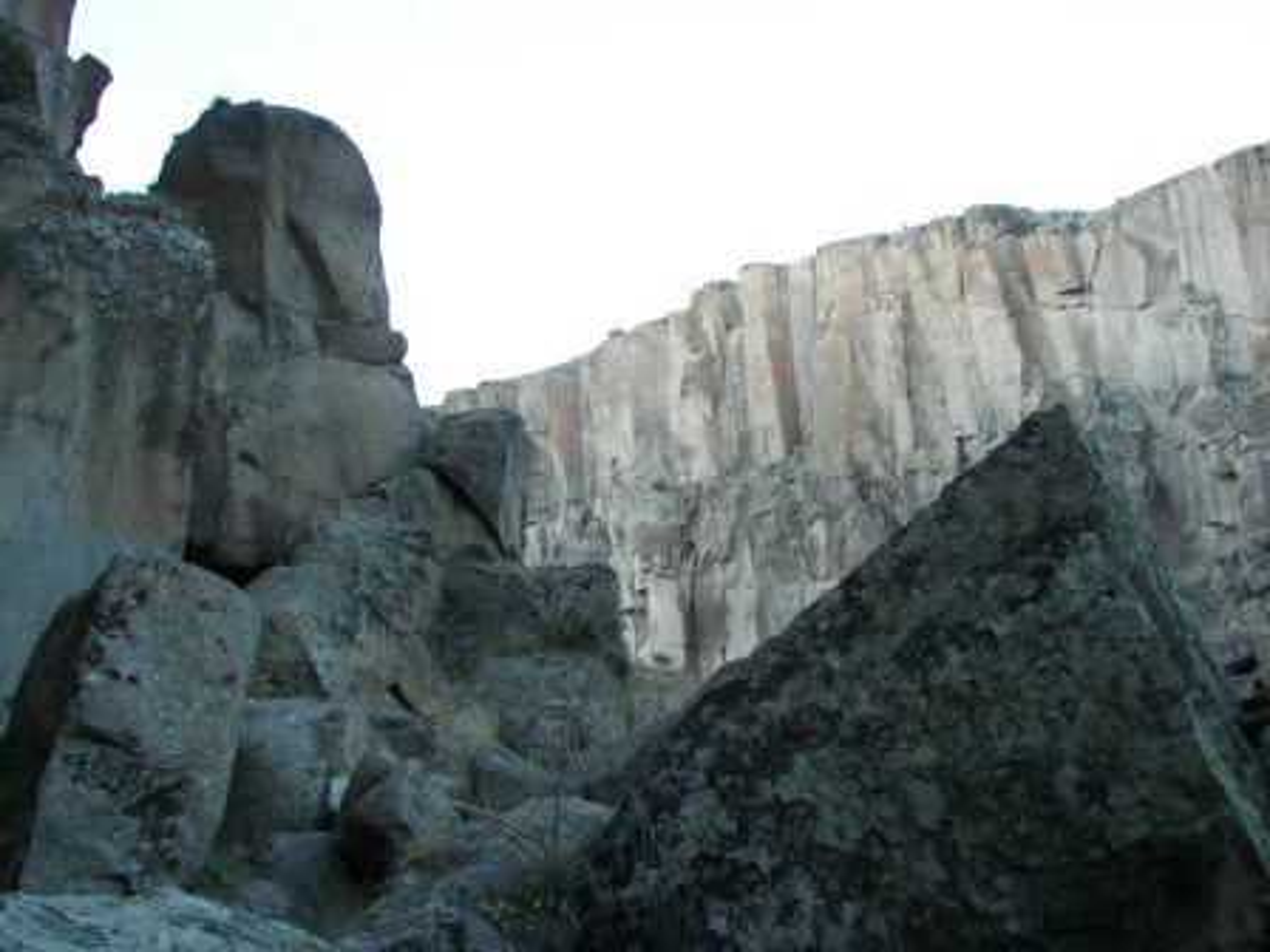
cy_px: 476
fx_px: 1321
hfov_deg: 51.4
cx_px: 635
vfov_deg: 39.7
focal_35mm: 36
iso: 50
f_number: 2.8
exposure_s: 1/40
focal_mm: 6
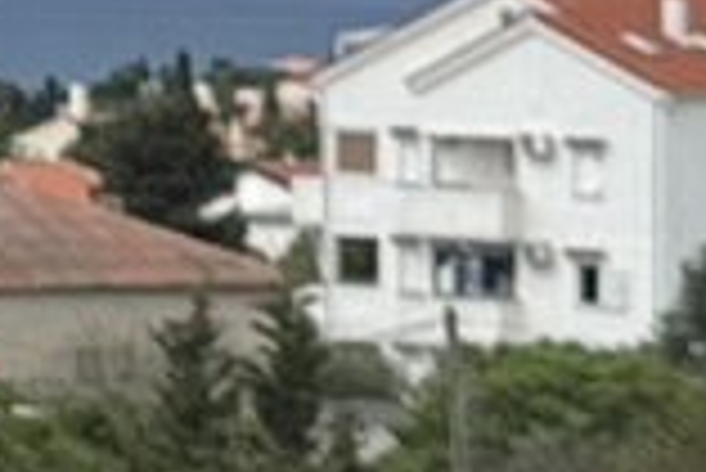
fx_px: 7479
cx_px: -1542
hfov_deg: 5.1
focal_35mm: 381
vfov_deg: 3.6
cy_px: -369
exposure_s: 1/4608
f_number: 1.78
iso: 64
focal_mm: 6.76
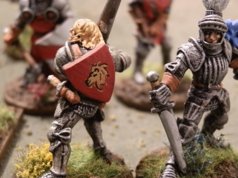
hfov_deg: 24.7
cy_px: 98
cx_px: 136
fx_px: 543
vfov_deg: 18.6
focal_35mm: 79
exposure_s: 1/40
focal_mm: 10.99
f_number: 3.7
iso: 400
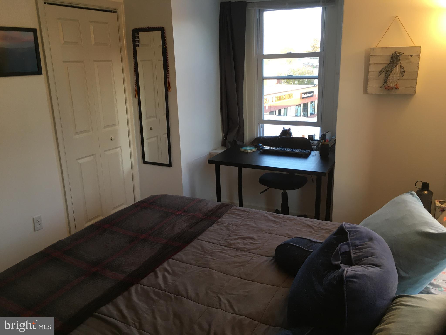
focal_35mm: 29
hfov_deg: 61.7
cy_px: 168
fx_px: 374
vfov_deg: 48.2
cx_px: 223
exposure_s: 1/30
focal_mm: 4.15
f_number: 2.2
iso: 50
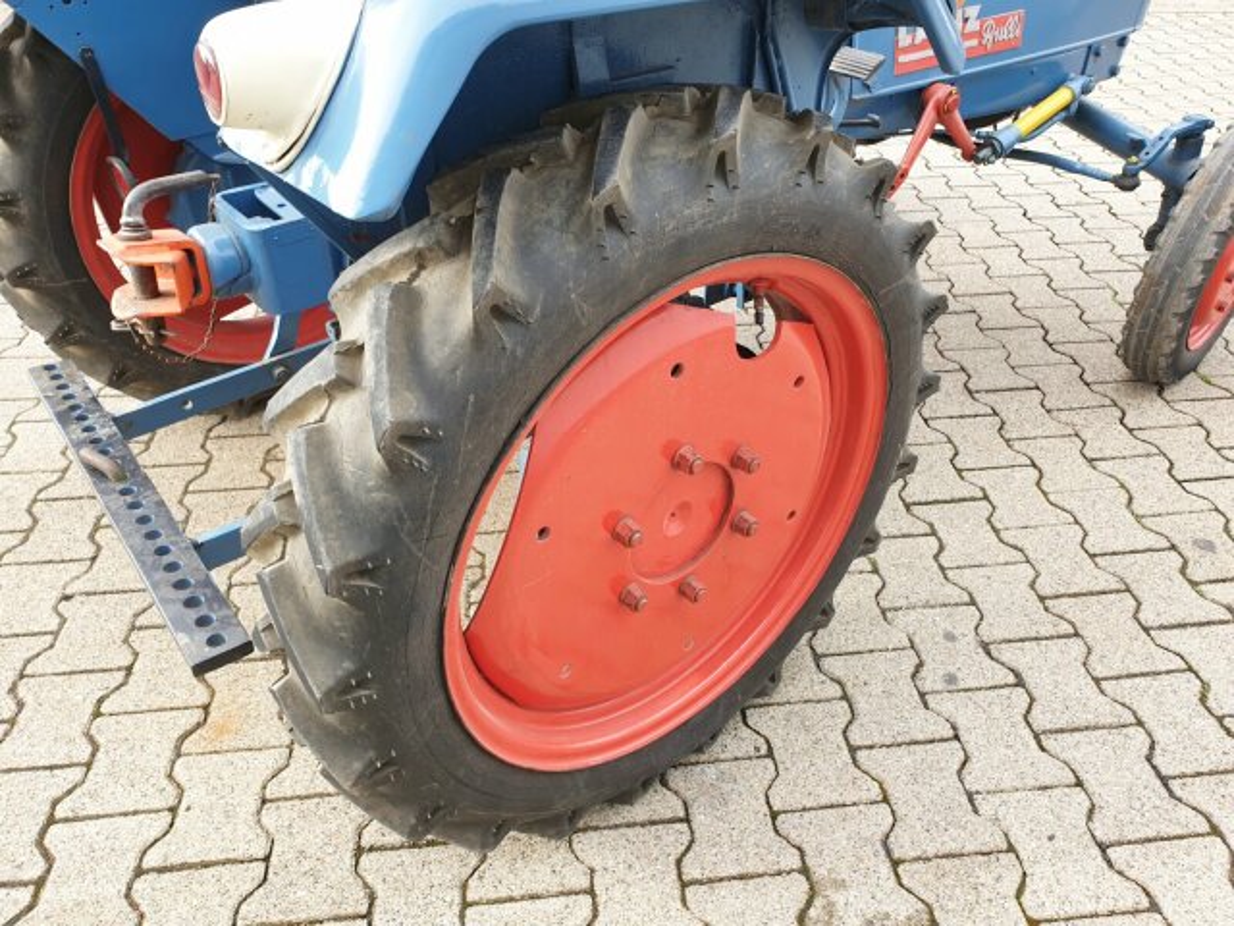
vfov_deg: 53.1
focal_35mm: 26
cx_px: 617
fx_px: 927
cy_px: 463
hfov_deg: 67.3
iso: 50
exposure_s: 1/153
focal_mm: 4.3
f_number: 2.4
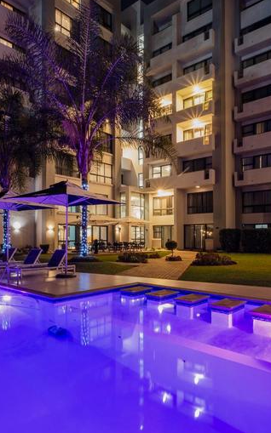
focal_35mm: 24
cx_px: 130
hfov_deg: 51.0
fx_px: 284
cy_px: 222
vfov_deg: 74.8
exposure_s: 60
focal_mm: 10
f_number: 13
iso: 100
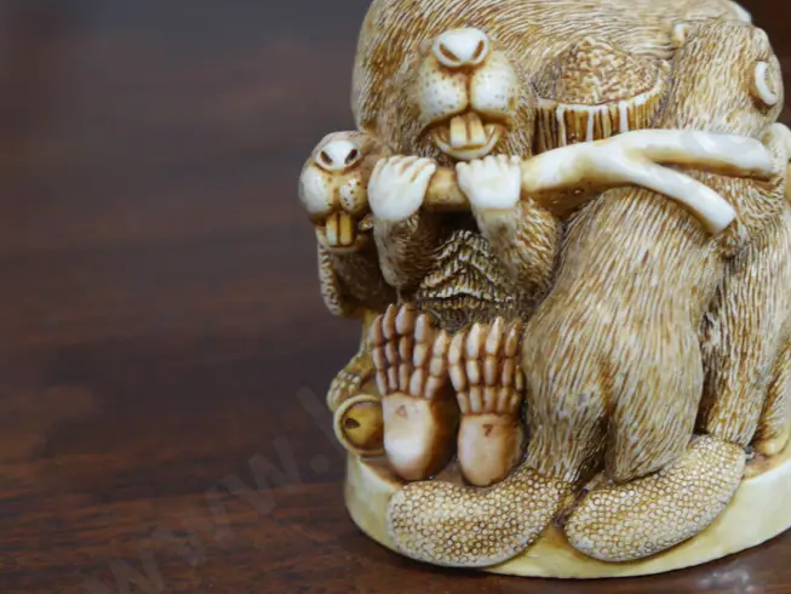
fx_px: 2080
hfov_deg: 21.4
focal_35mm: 91
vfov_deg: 16.2
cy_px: 235
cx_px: 591
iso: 1000
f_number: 5.4
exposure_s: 1/60
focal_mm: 29
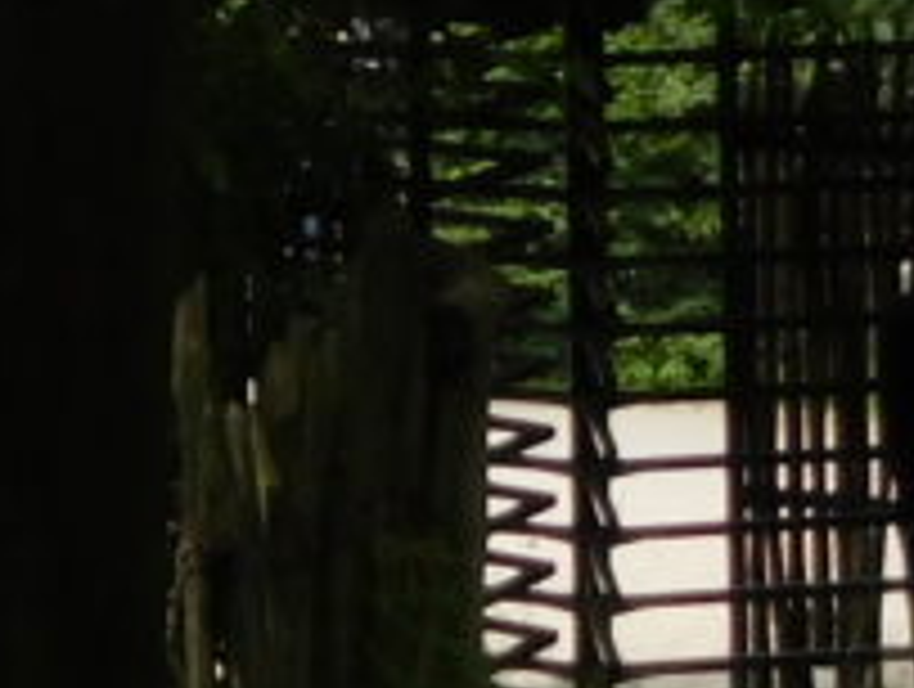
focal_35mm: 295
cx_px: -1778
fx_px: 7803
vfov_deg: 5.0
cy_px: -477
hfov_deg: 6.2
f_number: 4.1
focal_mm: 8.9
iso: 125
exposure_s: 1/320
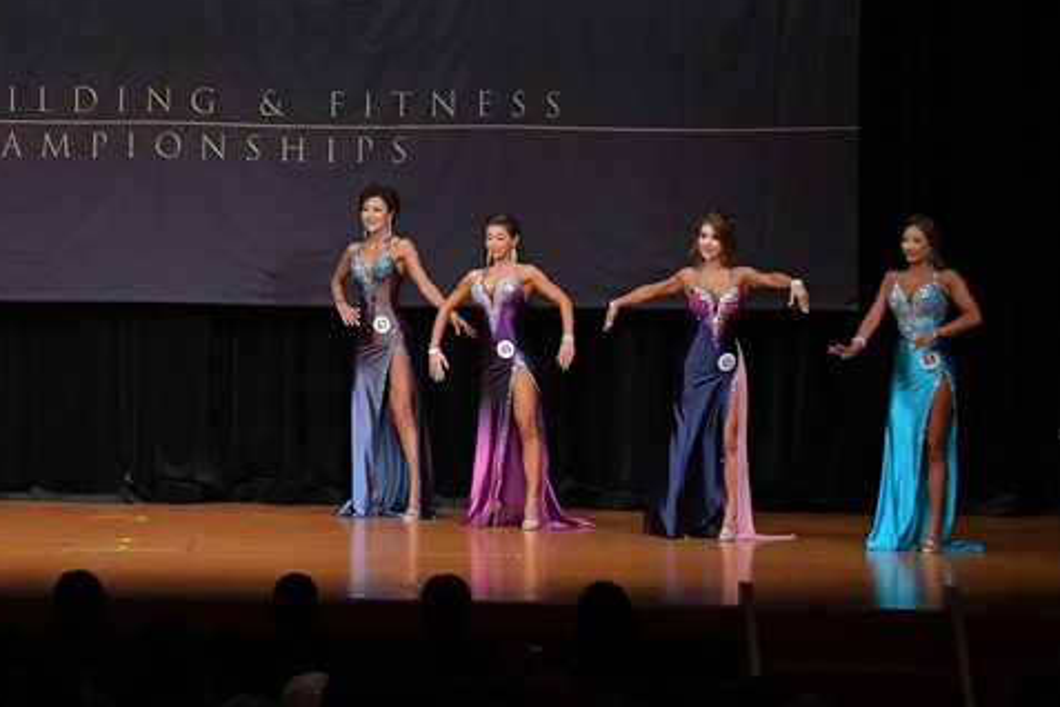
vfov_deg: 9.1
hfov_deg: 13.6
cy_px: 253
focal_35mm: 151
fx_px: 4446
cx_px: 283
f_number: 5.6
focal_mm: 62
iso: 4000
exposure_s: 1/400
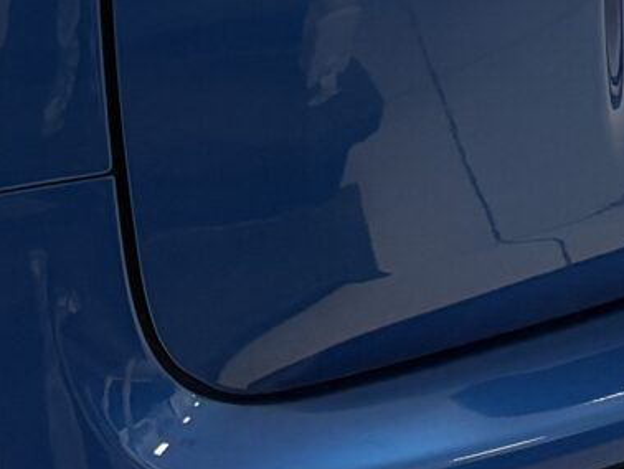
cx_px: 368
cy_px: -320
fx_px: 3175
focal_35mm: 176
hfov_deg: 11.2
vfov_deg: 8.2
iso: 125
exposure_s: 1/82
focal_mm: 5.96
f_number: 1.6
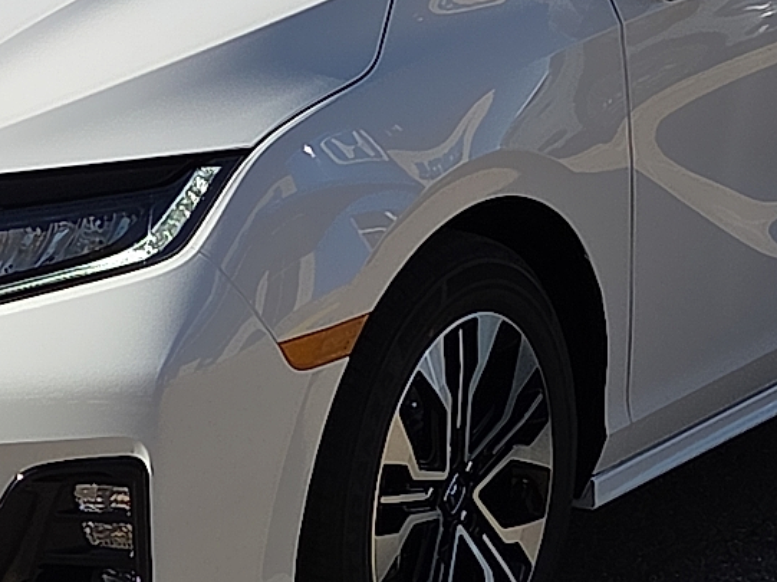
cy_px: 122
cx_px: 220
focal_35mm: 148
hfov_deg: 13.3
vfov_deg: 10.0
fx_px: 3320
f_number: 1.8
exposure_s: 1/10000
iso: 77
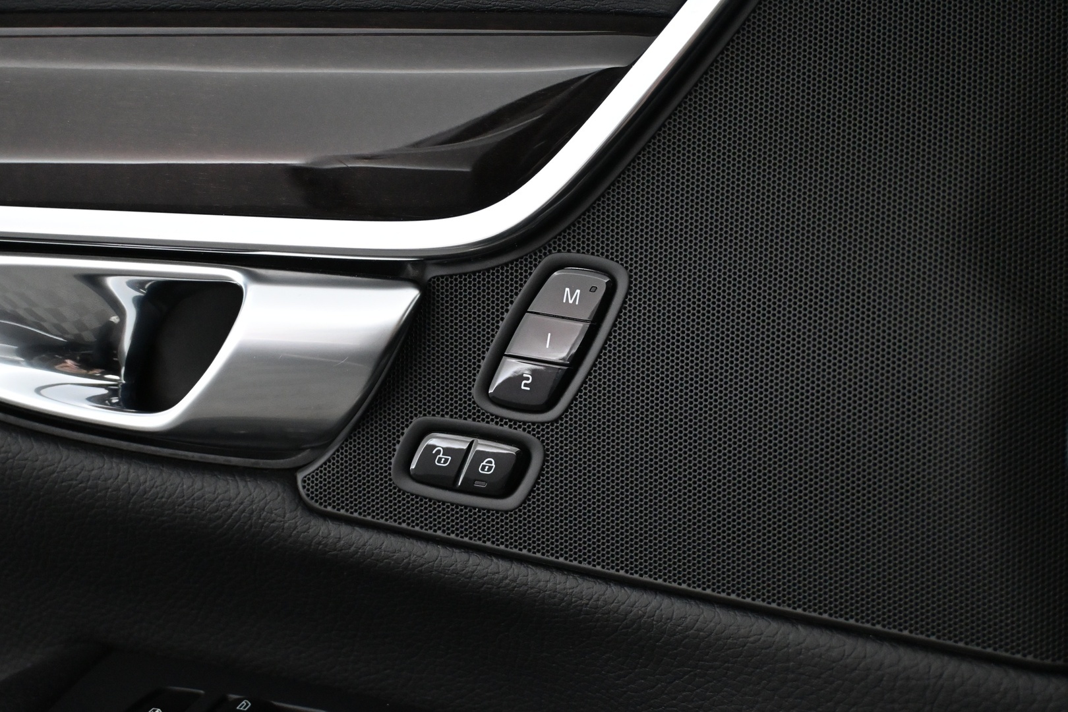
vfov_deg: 27.7
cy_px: 356
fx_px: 1446
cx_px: 534
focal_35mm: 49
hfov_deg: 40.5
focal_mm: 32.5
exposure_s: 1/60
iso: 4500
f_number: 5
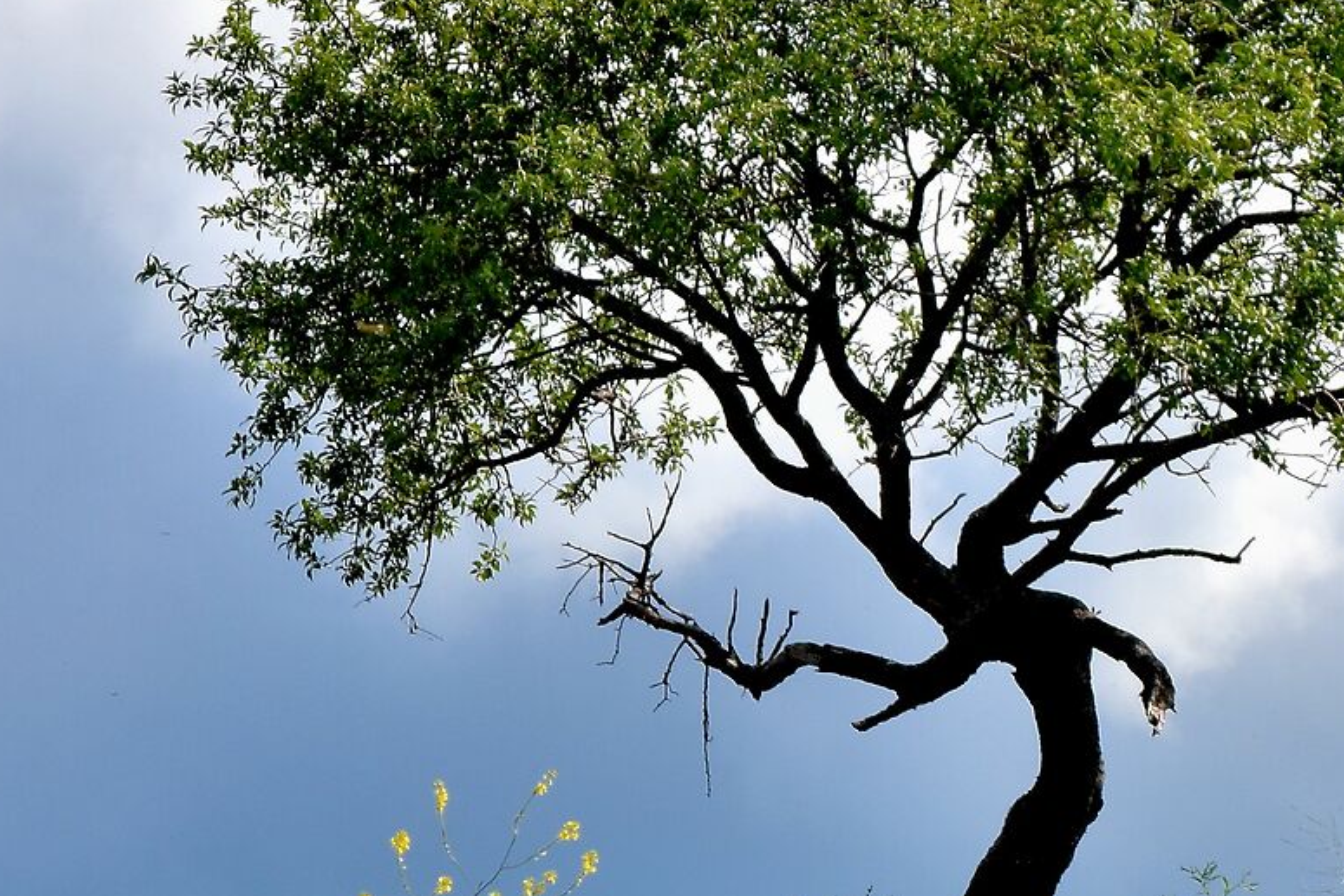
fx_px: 18204
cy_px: 672
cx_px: 1252
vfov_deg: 2.8
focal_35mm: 488
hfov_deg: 4.2
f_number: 10
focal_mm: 105
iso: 100
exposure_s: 1/320
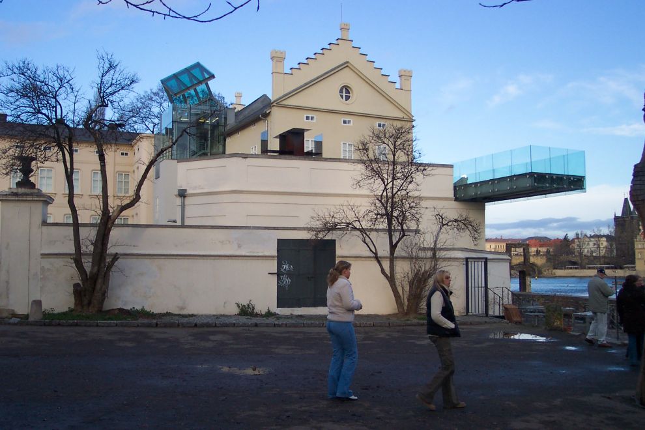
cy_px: 215
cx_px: 322
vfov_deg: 35.1
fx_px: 681
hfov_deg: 50.7
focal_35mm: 38
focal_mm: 8
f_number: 2.8
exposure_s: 1/700
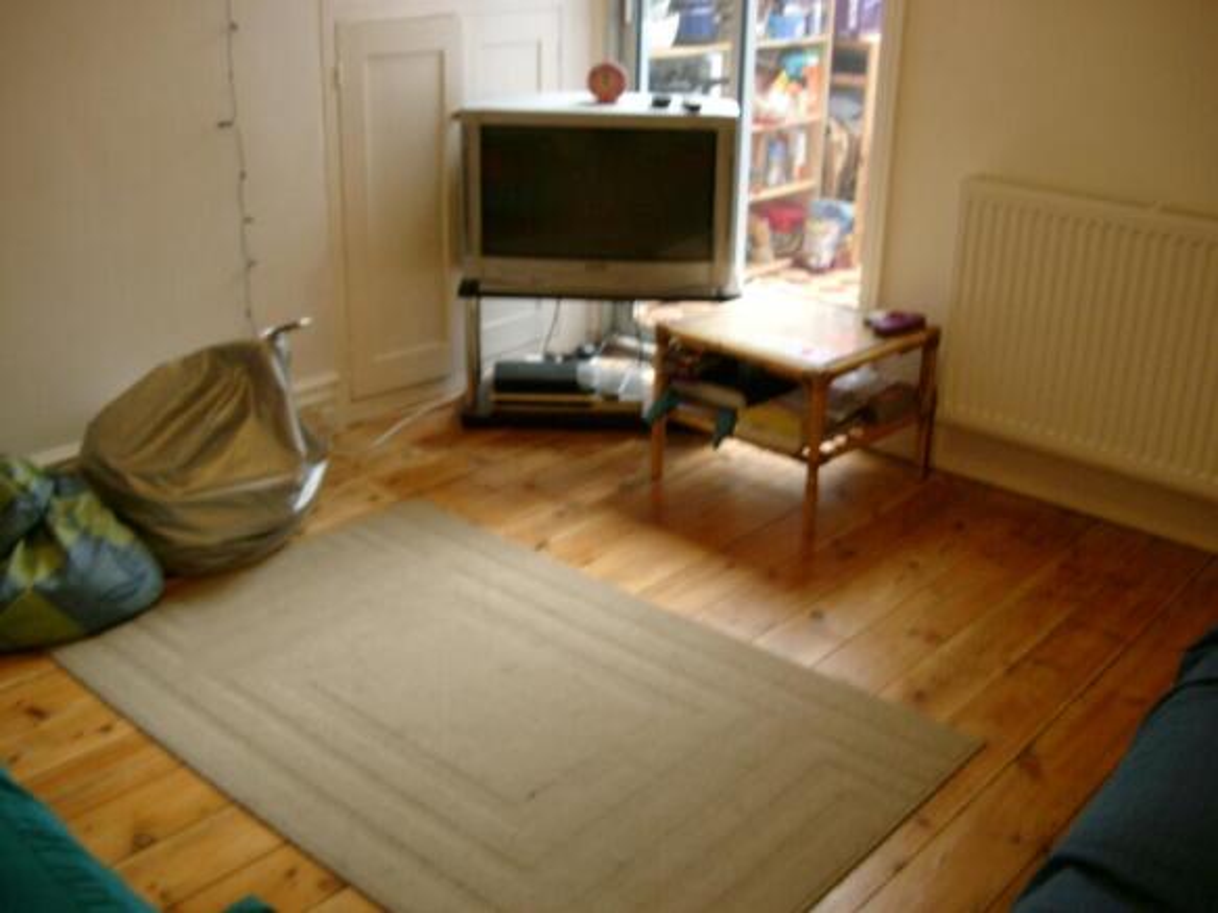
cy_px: 456
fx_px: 1302
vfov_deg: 38.7
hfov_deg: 50.1
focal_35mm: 37
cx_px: 609
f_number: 2.6
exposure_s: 1/13
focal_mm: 7.6
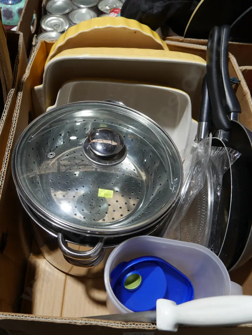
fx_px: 330
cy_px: 168
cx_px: 126
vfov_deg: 53.9
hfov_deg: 41.8
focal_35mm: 34
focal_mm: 17
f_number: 4
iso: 250
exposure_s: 1/60
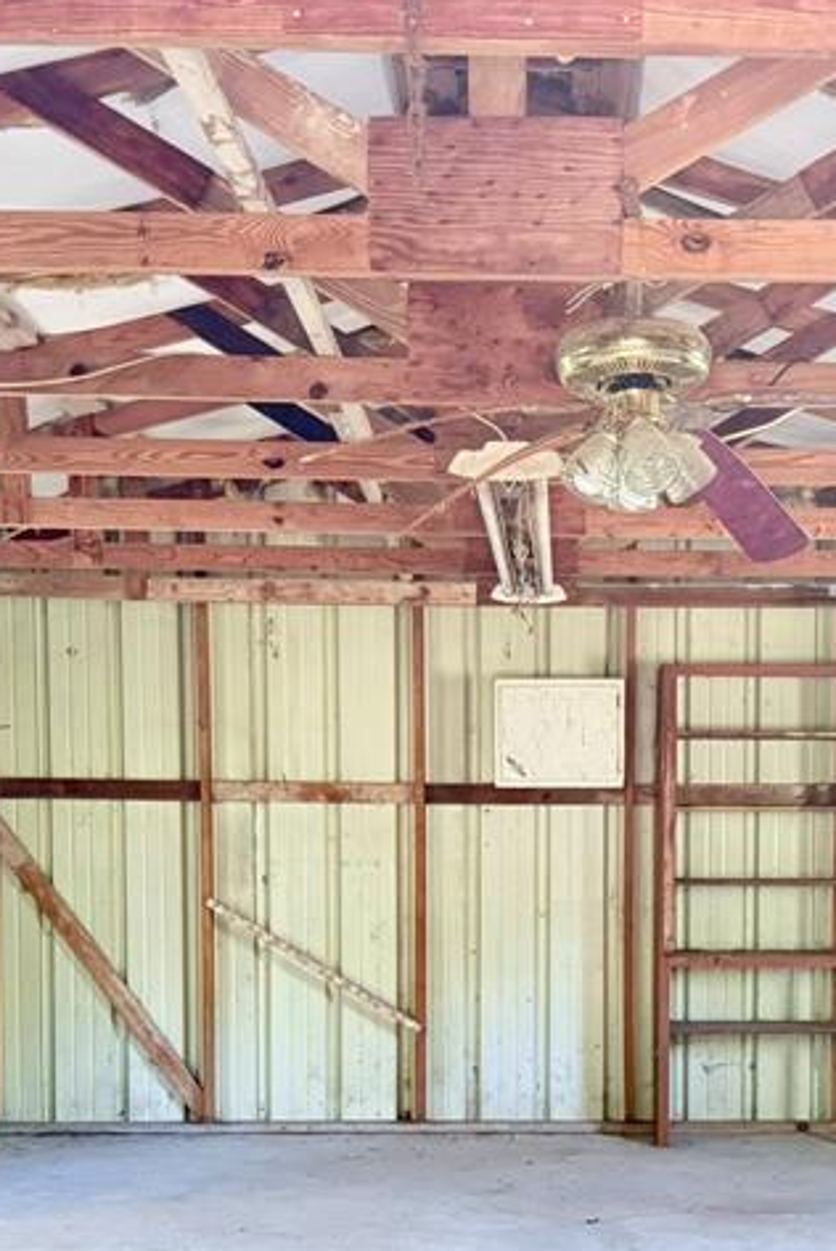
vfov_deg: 36.0
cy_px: 939
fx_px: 1878
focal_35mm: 54
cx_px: 603
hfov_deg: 24.9
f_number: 1.78
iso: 1000
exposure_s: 1/40
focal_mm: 6.76
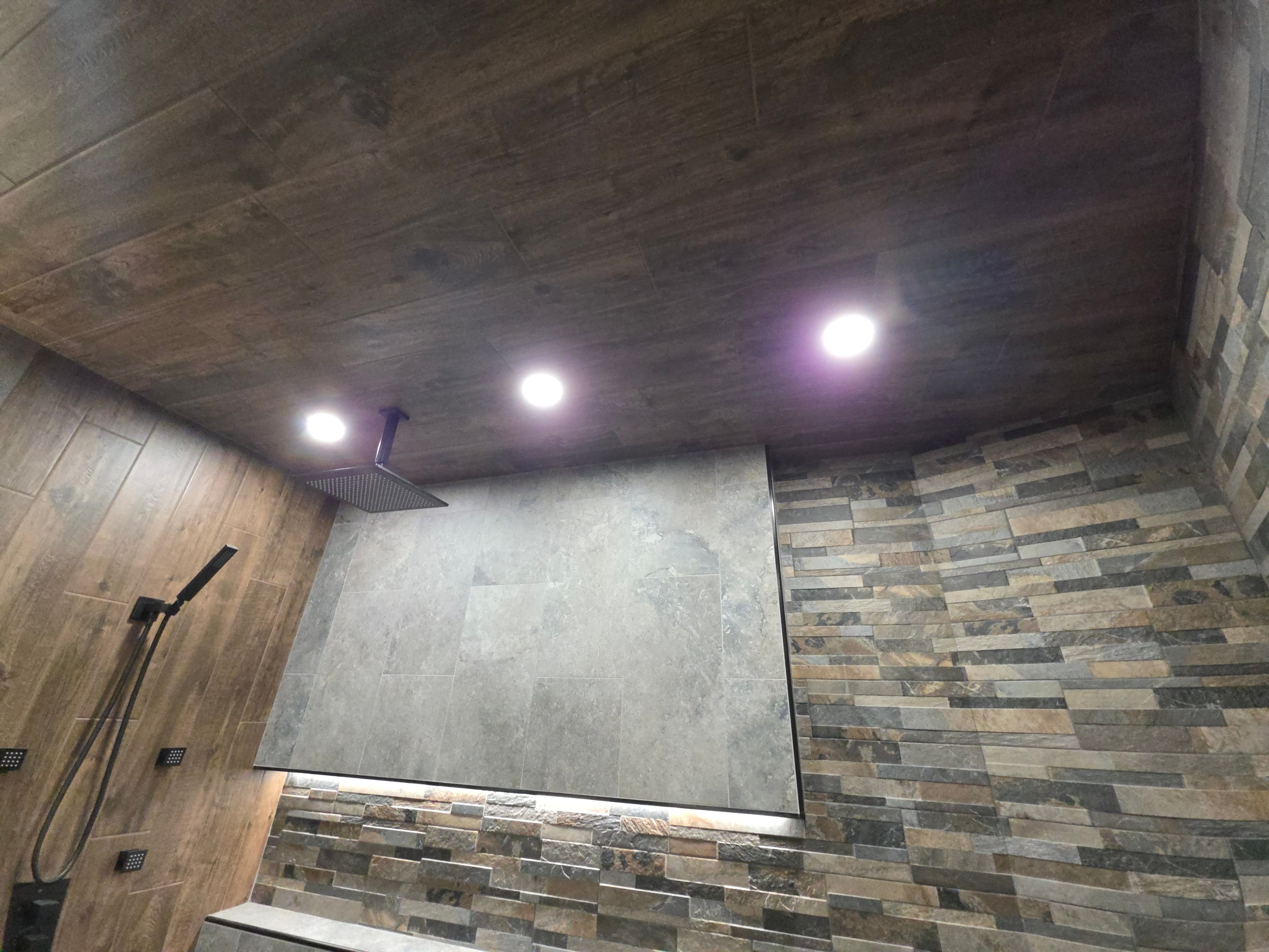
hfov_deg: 106.2
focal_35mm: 13
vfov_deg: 89.9
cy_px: 476
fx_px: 477
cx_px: 634
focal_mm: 2.2
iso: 500
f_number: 1.9
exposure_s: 1/60
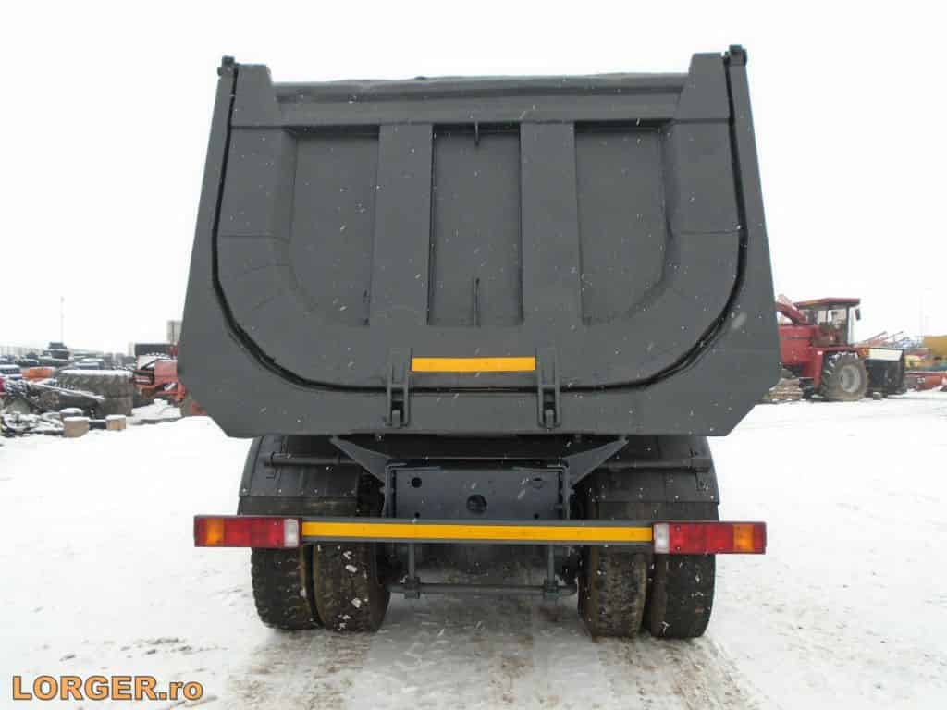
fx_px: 711
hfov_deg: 67.3
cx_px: 474
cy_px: 355
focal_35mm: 26
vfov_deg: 53.1
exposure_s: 1/320
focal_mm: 4.6
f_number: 3.2
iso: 100
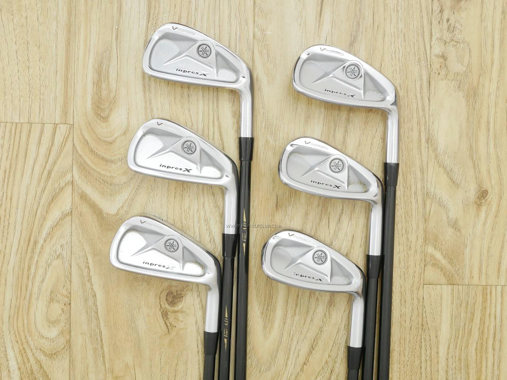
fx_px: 733
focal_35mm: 50
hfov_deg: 38.2
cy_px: 190
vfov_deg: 29.1
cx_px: 254
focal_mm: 25
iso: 1600
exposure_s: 1/50
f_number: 4.5
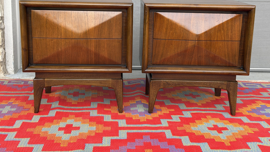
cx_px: 135
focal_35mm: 53
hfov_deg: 39.2
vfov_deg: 22.5
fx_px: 379
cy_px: 50
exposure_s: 1/323
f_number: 1.78
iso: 64
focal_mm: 6.76
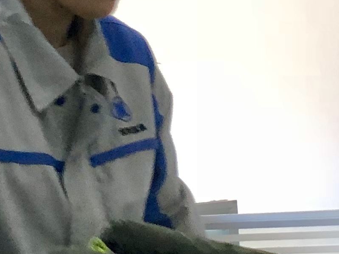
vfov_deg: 5.6
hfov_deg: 7.3
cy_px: 376
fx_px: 2566
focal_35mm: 262
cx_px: 617
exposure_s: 1/100
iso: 125
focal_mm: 6
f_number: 2.4
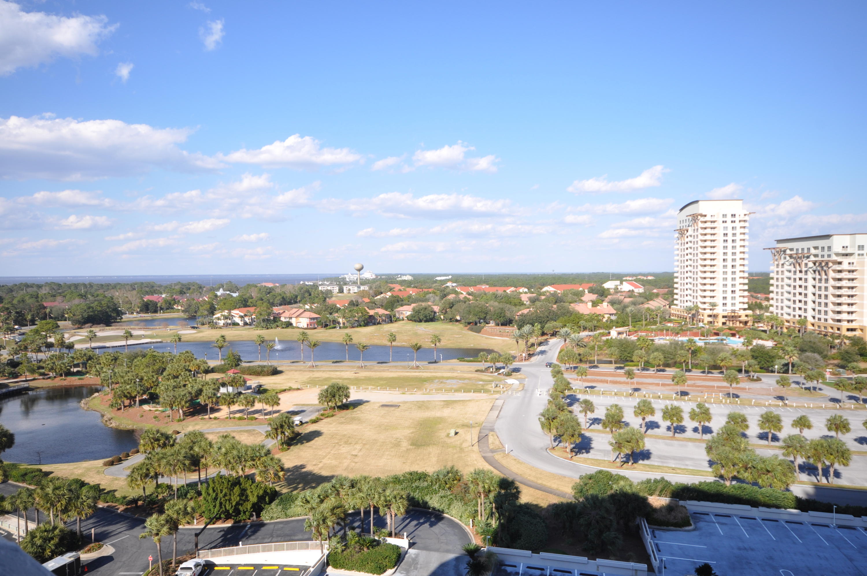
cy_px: 288
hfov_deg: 73.8
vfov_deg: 53.0
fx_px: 577
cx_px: 434
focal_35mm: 24
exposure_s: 1/320
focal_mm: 16
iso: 200
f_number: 9
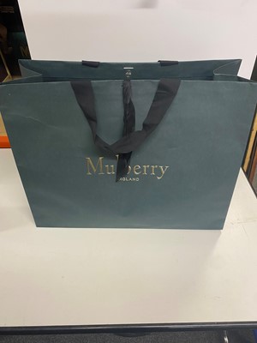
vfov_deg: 67.3
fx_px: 257
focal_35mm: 26
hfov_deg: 53.1
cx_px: 128
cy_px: 172
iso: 80
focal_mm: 4.25
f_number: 1.8
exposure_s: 1/50
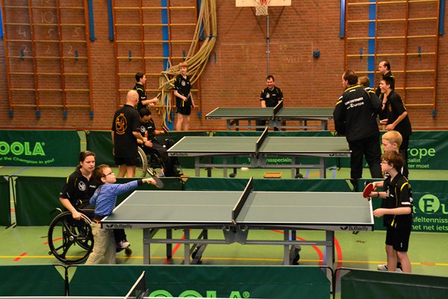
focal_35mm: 72
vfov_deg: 18.9
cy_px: 150
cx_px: 224
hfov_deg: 28.1
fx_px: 896
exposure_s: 1/60
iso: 3200
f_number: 10
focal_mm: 48
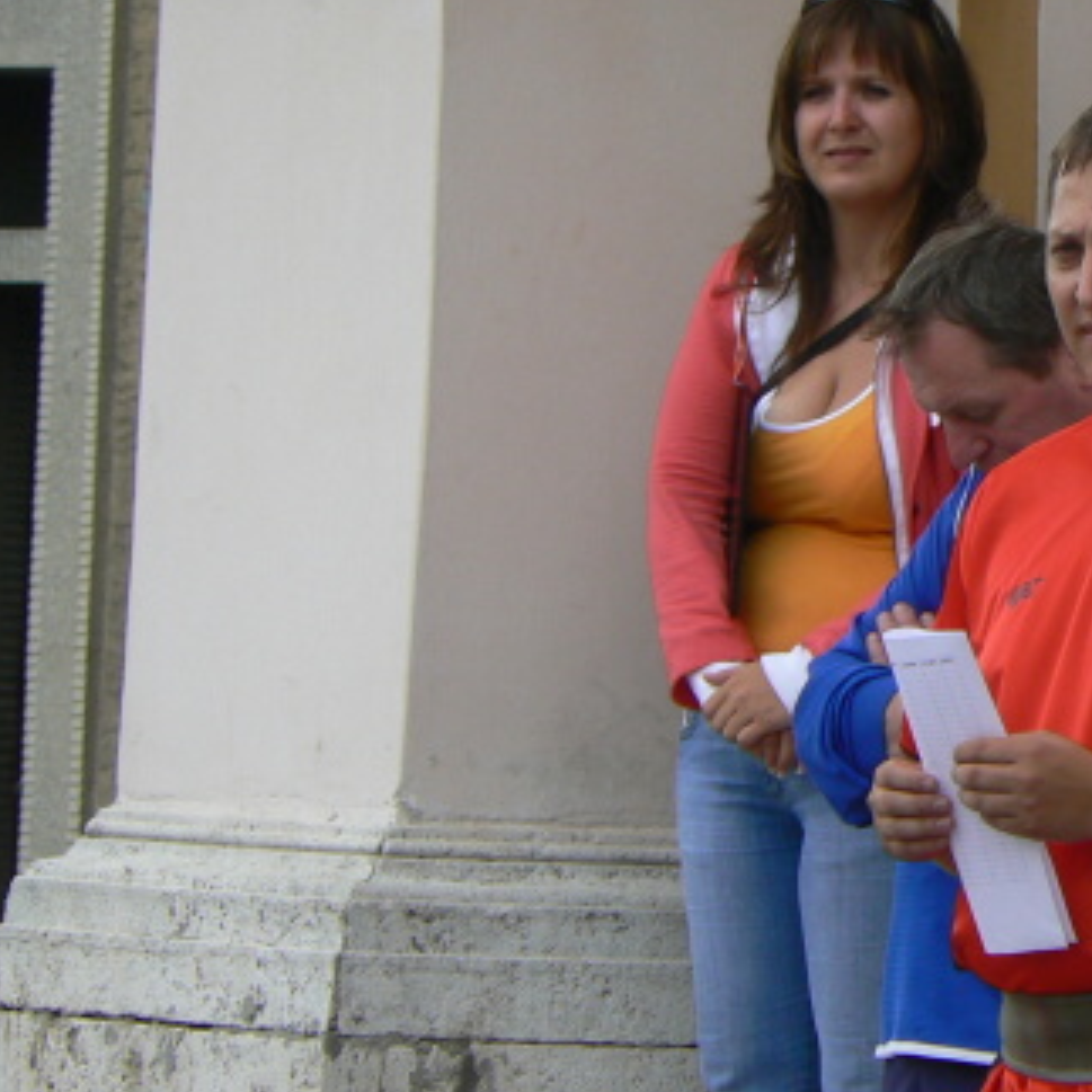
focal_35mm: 535
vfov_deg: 3.3
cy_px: 353
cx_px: 1214
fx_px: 19094
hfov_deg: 3.3
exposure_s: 1/320
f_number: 5.6
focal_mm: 44
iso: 80
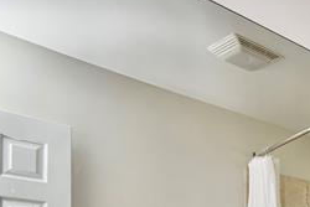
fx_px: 414
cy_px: 296
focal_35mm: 48
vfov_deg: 23.5
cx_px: 444
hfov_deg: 29.1
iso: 800
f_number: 5
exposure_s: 1/100
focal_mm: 10
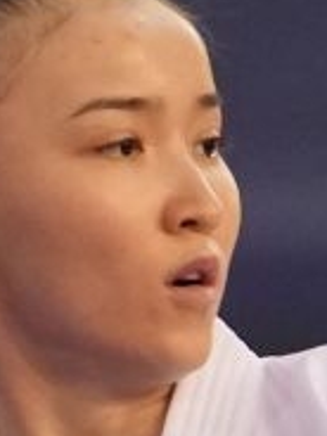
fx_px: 35569
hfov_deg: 0.5
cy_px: 761
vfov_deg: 0.7
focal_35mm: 2824
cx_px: 1059
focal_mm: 200
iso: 2000
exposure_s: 1/1000
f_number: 2.8
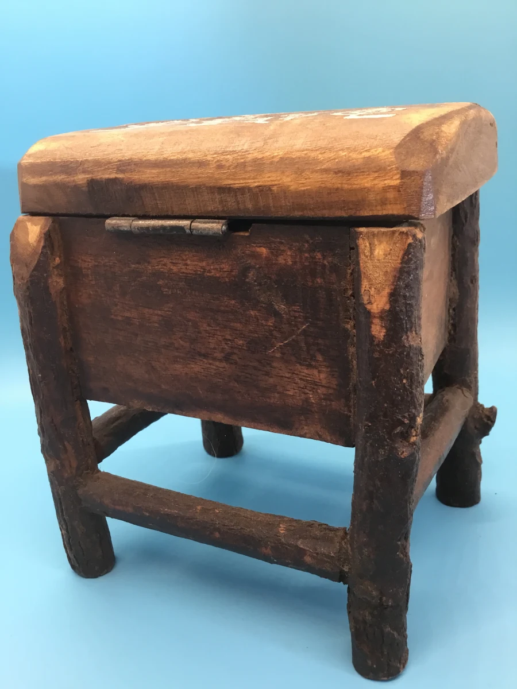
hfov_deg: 45.4
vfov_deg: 58.4
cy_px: 344
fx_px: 617
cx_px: 258
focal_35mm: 31
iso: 64
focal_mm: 3.3
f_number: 2.4
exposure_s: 1/30
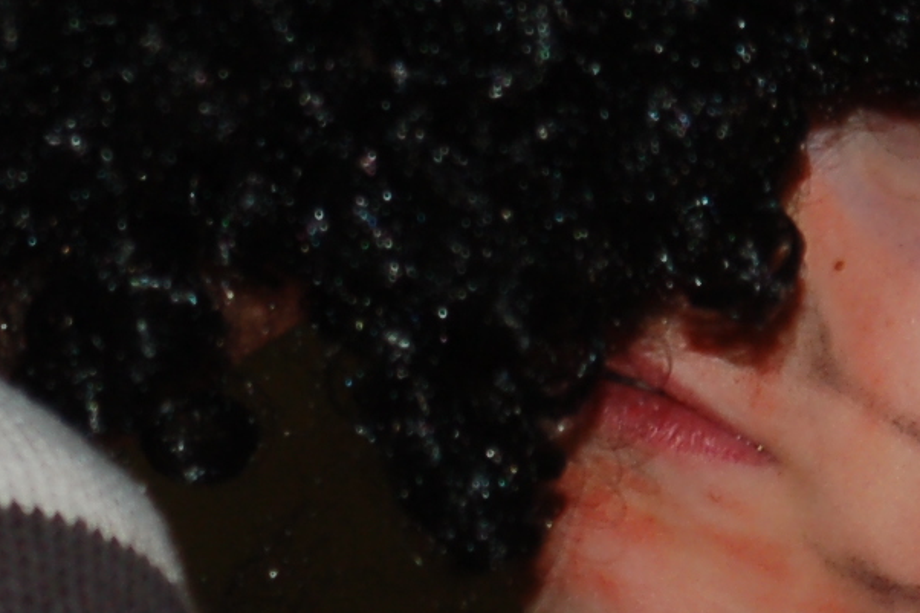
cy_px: -174
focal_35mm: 749
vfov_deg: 1.8
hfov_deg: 2.8
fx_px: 19135
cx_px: 602
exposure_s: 1/125
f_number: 5.6
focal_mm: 100
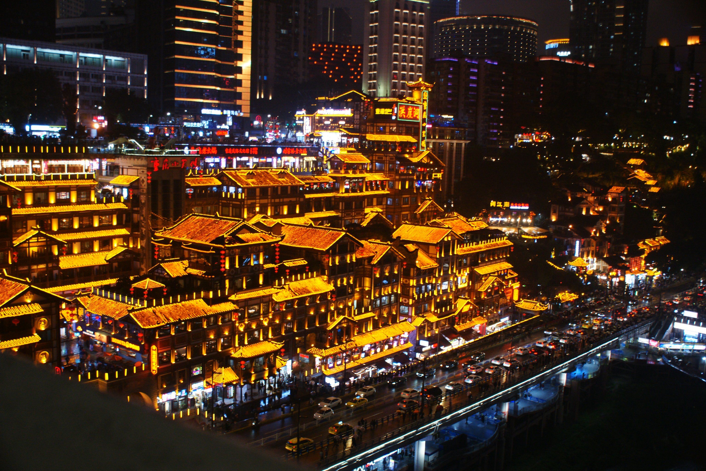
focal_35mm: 39
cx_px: 353
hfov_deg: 49.6
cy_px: 236
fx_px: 765
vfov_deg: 34.2
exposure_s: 1/40
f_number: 4.5
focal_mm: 26
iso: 500
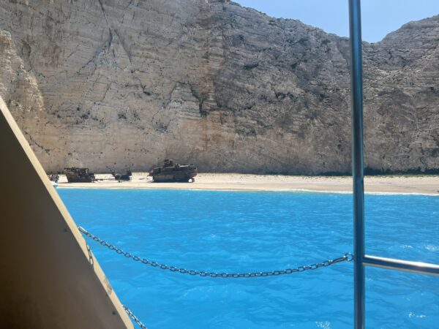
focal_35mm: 26
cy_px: 164
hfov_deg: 67.3
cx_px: 220
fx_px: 330
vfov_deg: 53.1
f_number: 1.6
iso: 50
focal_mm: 5.1
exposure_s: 1/5319
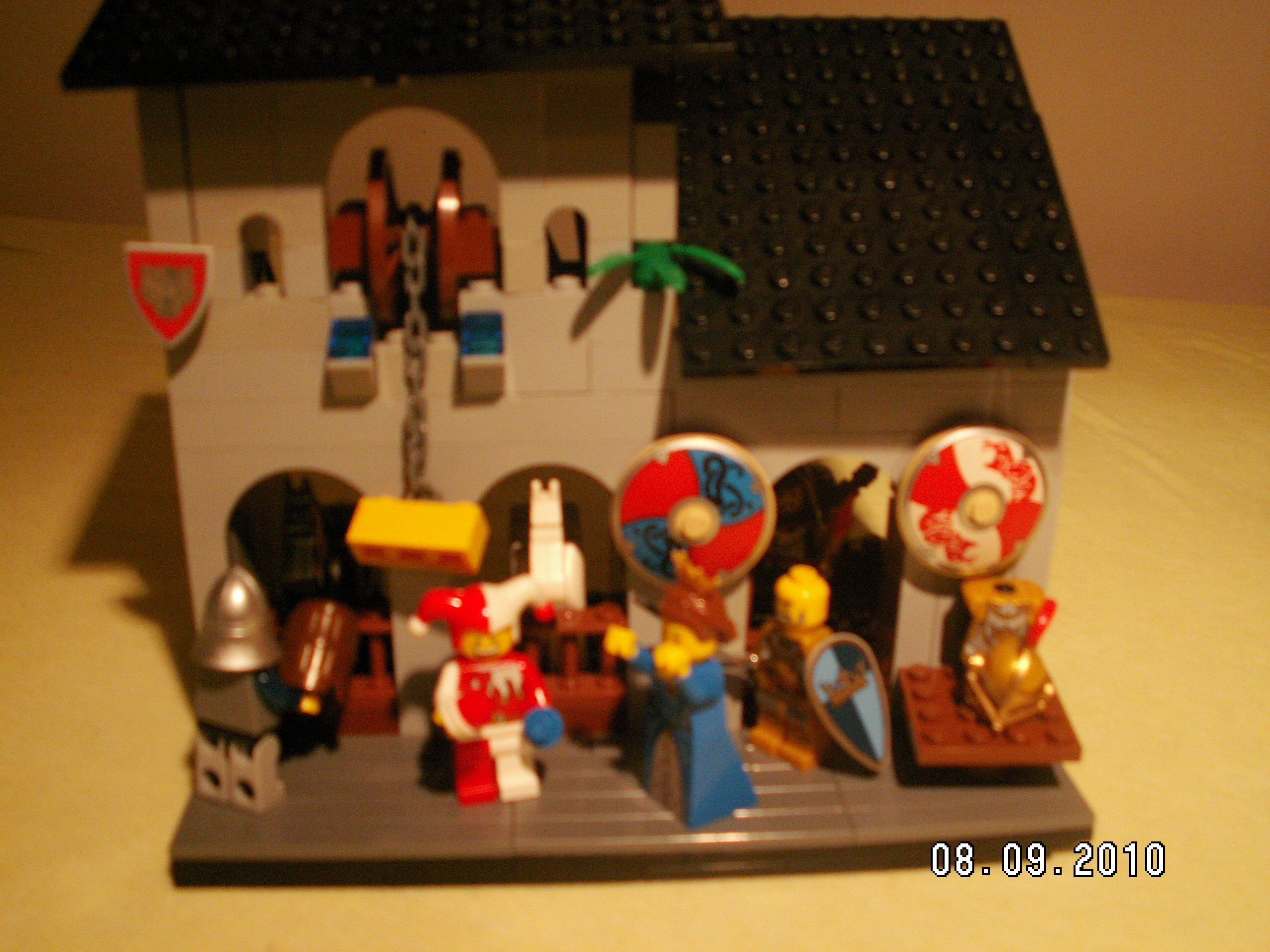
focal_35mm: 35
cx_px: 635
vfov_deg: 40.7
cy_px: 476
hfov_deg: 52.6
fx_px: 1284
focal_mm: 5.86
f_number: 2.8
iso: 160
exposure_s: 1/25
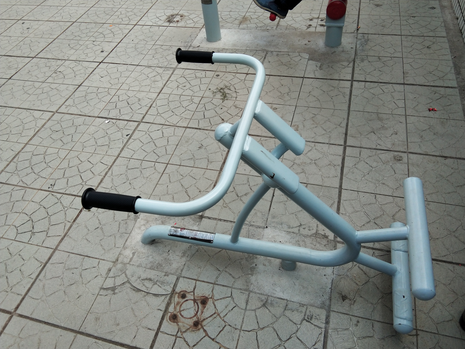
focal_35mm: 31
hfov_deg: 58.4
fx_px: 416
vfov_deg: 45.4
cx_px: 232
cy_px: 174
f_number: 2.2
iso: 50
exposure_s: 1/521
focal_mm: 3.69
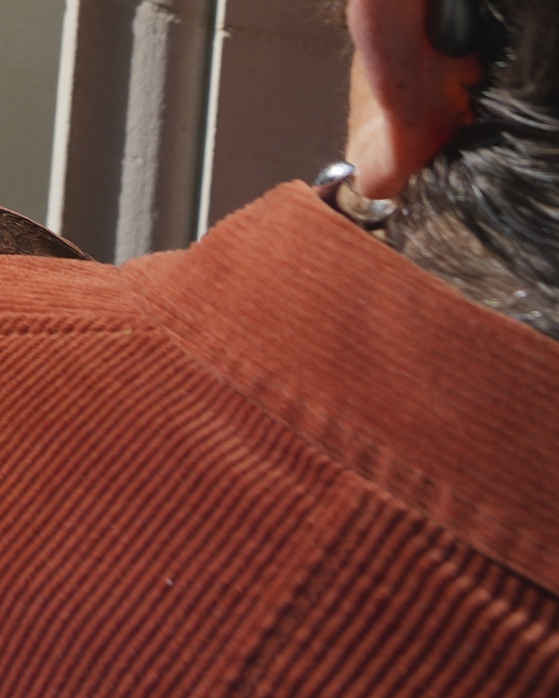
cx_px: -1611
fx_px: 2378
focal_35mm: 115
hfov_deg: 8.3
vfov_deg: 13.9
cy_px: -747
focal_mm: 19
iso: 160
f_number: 5.6
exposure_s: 1/800
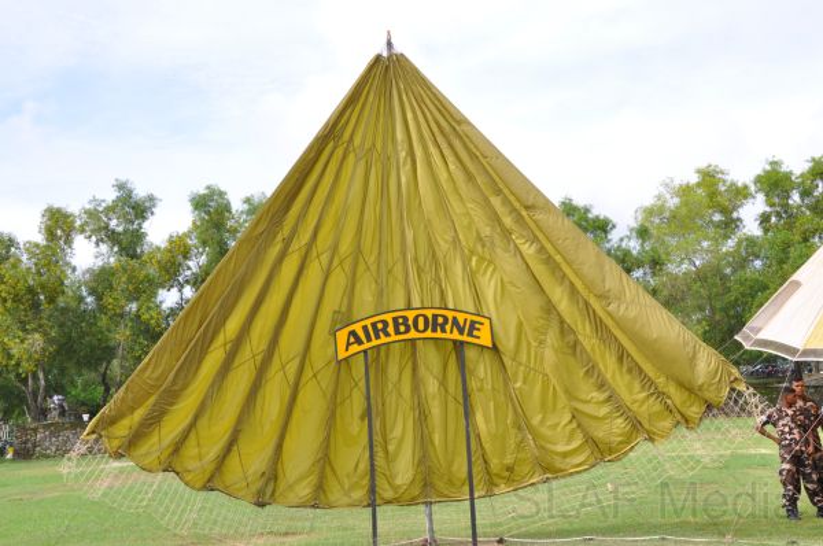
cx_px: 412
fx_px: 1096
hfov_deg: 41.2
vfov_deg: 28.0
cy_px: 273
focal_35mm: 48
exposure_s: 1/125
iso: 200
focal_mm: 32
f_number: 11
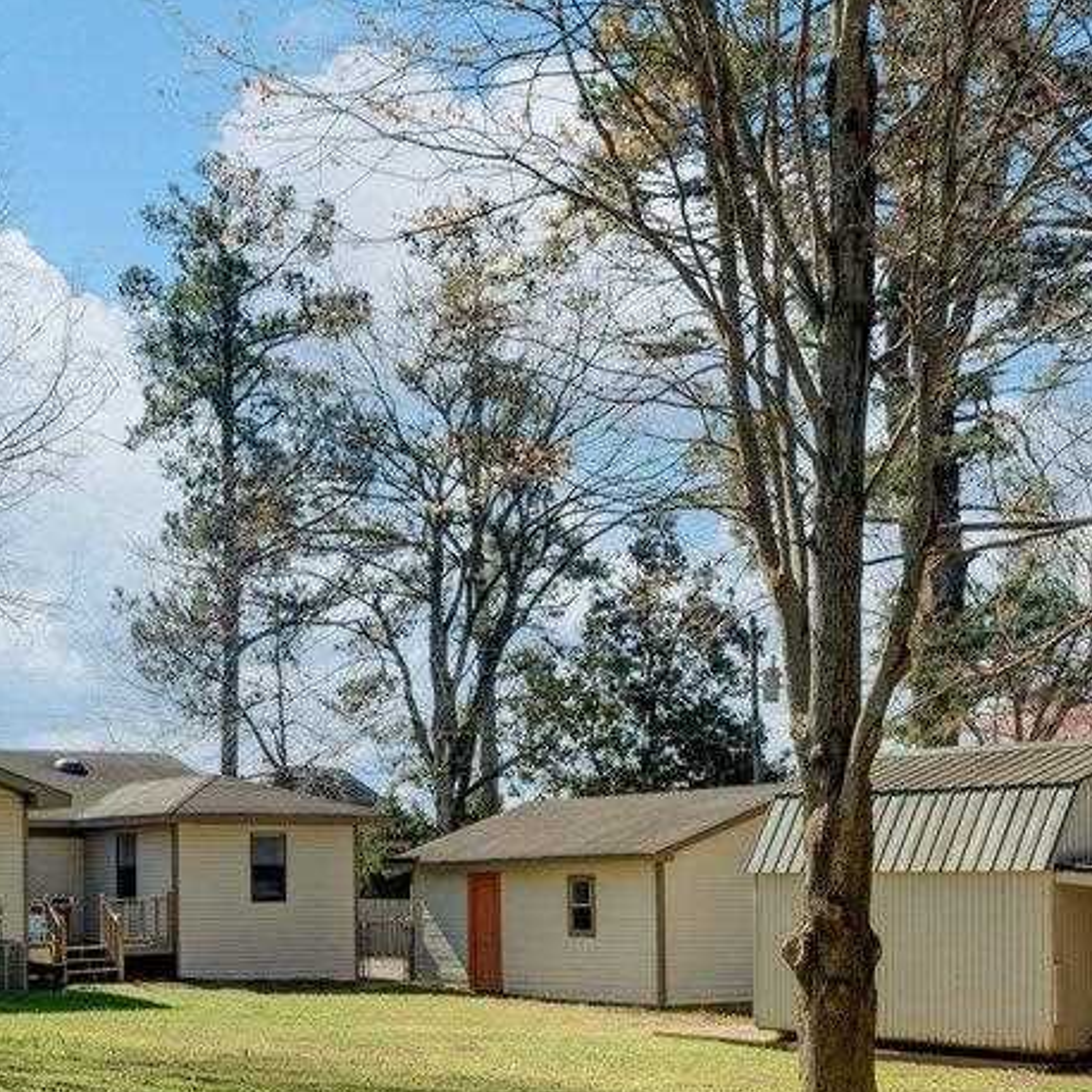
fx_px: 2089
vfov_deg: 28.9
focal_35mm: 59
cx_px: 334
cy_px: 804
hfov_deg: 29.0
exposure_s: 1/1000
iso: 400
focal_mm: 15.4
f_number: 8
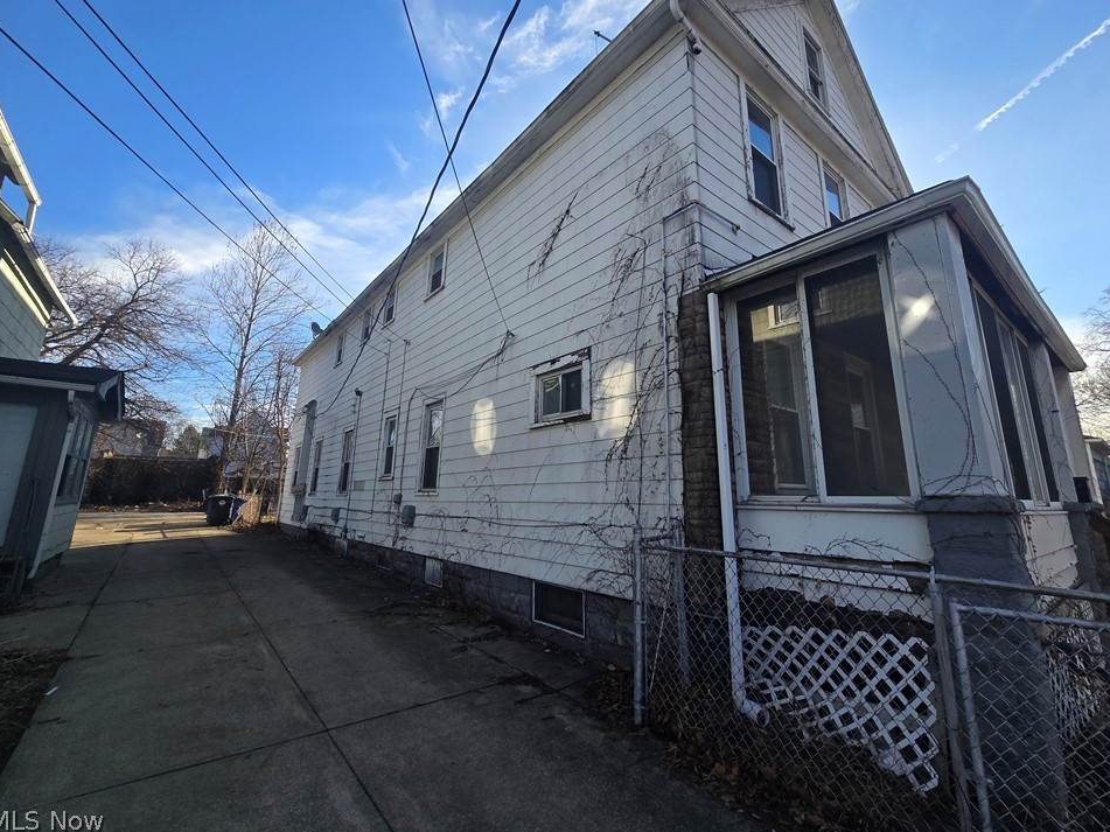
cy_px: 392
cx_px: 580
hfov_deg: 102.0
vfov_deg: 85.6
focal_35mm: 14
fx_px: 449
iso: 100
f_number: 2.2
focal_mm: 2.2
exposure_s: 1/2000
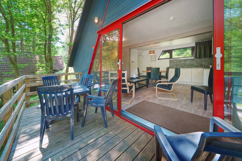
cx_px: 121
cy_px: 80
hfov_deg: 112.6
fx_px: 81
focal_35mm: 12
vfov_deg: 90.0
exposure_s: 1/3
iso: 800
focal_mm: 12
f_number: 11
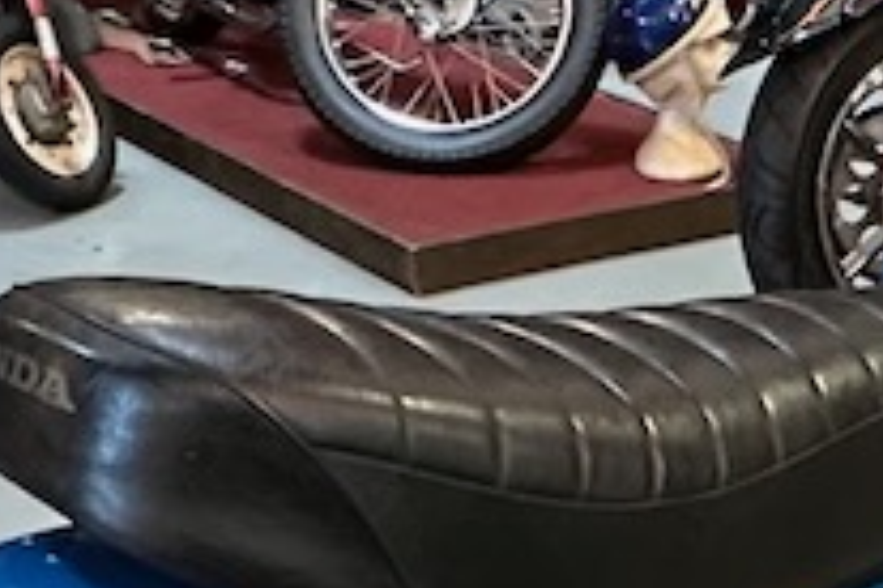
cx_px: 934
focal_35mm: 90
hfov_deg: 21.6
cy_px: 1035
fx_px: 2207
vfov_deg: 13.7
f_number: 2.2
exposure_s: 1/60
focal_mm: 2.22
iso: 640
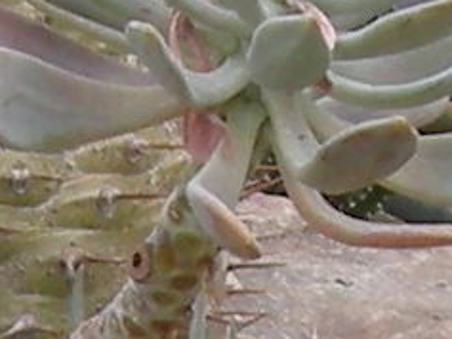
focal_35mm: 221
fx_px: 2887
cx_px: 660
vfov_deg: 6.6
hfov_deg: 8.8
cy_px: 543
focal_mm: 7.5
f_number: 3
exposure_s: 1/68
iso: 64
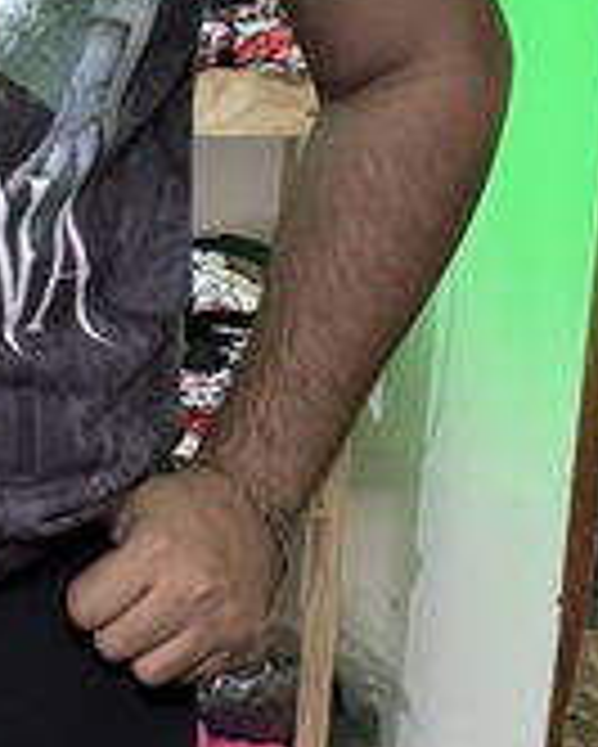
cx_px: -243
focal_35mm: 94
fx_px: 2078
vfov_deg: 20.3
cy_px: 304
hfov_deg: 15.4
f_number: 1.9
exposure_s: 1/33
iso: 250
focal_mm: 2.69
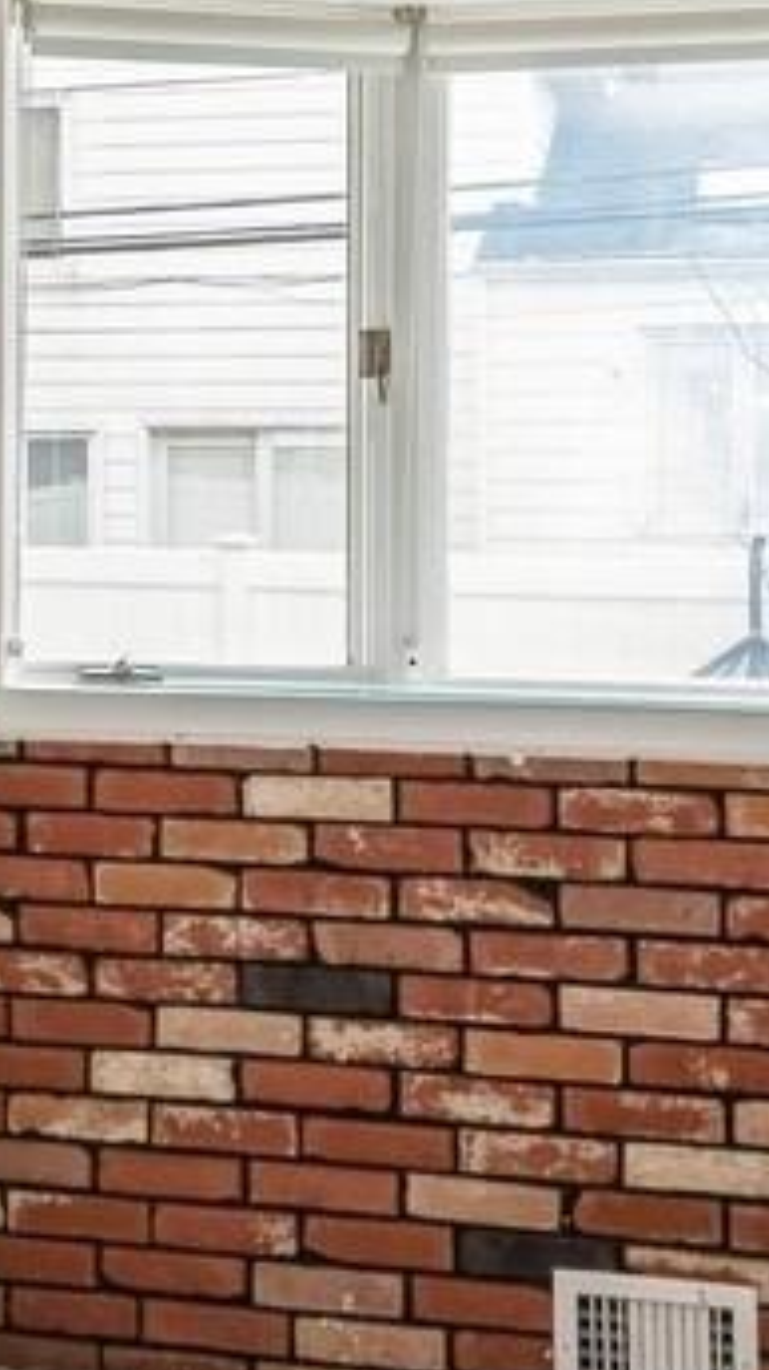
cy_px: 753
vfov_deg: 27.2
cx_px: -311
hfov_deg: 14.6
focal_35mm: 78
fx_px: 2833
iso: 200
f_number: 9
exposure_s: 1/40
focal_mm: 16
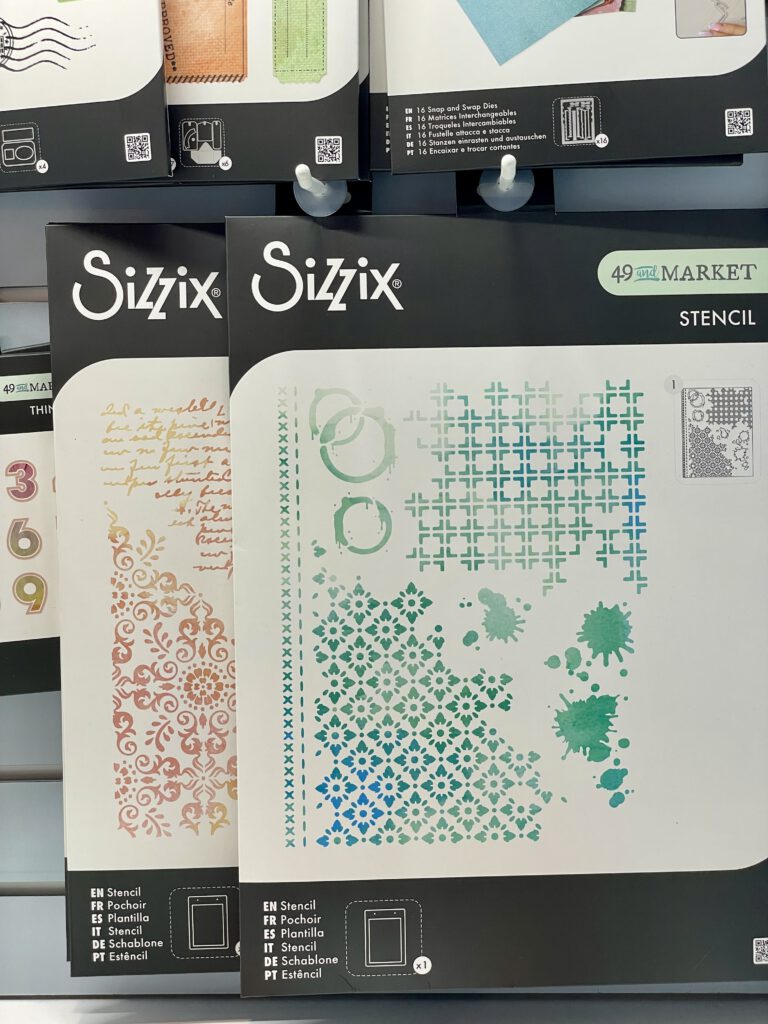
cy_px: 512
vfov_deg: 36.8
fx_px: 1538
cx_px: 384
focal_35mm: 52
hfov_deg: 28.0
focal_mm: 6
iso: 64
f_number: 2
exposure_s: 1/100
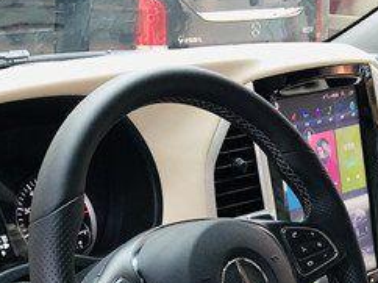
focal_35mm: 81
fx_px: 884
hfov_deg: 24.1
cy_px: 365
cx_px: 192
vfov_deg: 17.1
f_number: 1.8
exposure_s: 1/17
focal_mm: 4
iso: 64
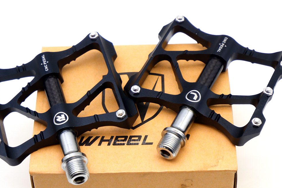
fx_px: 728
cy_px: 114
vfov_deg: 14.7
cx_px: 129
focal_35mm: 93
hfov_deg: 21.9
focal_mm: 45
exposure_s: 1/140
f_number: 5.6
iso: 200
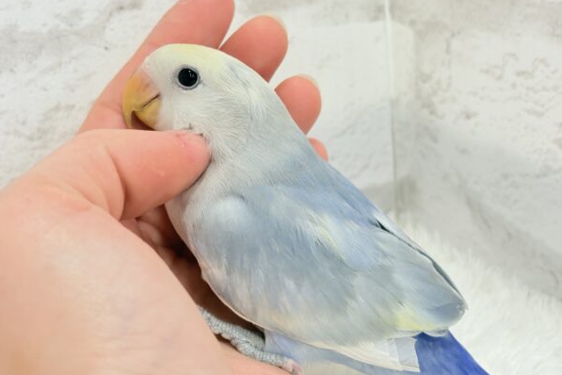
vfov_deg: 23.4
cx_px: 292
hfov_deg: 34.5
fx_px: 905
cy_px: 155
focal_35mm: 58
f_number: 1.6
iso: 50
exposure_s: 1/50
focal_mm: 5.96
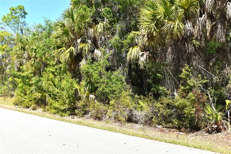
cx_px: 116
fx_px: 269
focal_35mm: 42
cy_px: 77
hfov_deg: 46.4
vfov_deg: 31.9
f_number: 8
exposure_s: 1/250
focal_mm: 28
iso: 100
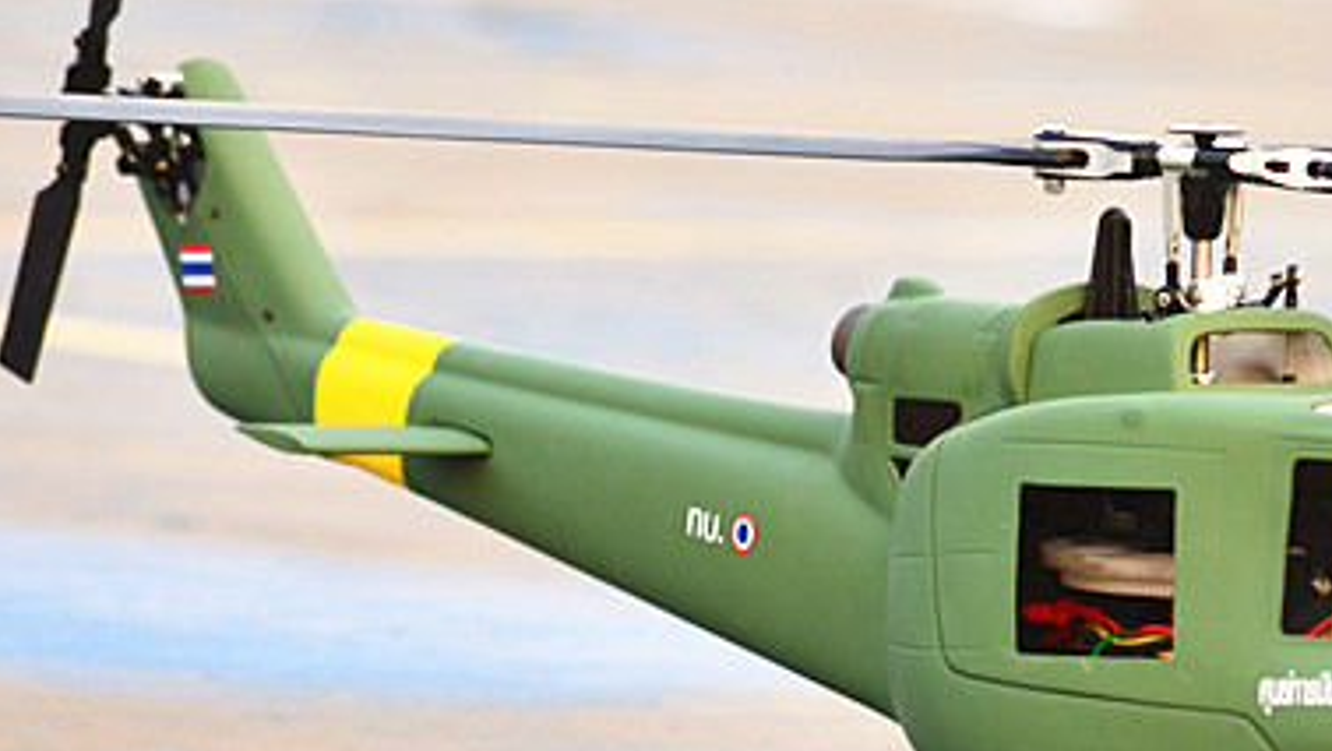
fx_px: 12300
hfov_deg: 6.2
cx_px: 944
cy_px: 474
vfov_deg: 3.5
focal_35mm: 348
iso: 100
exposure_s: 1/50
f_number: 5.6
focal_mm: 105
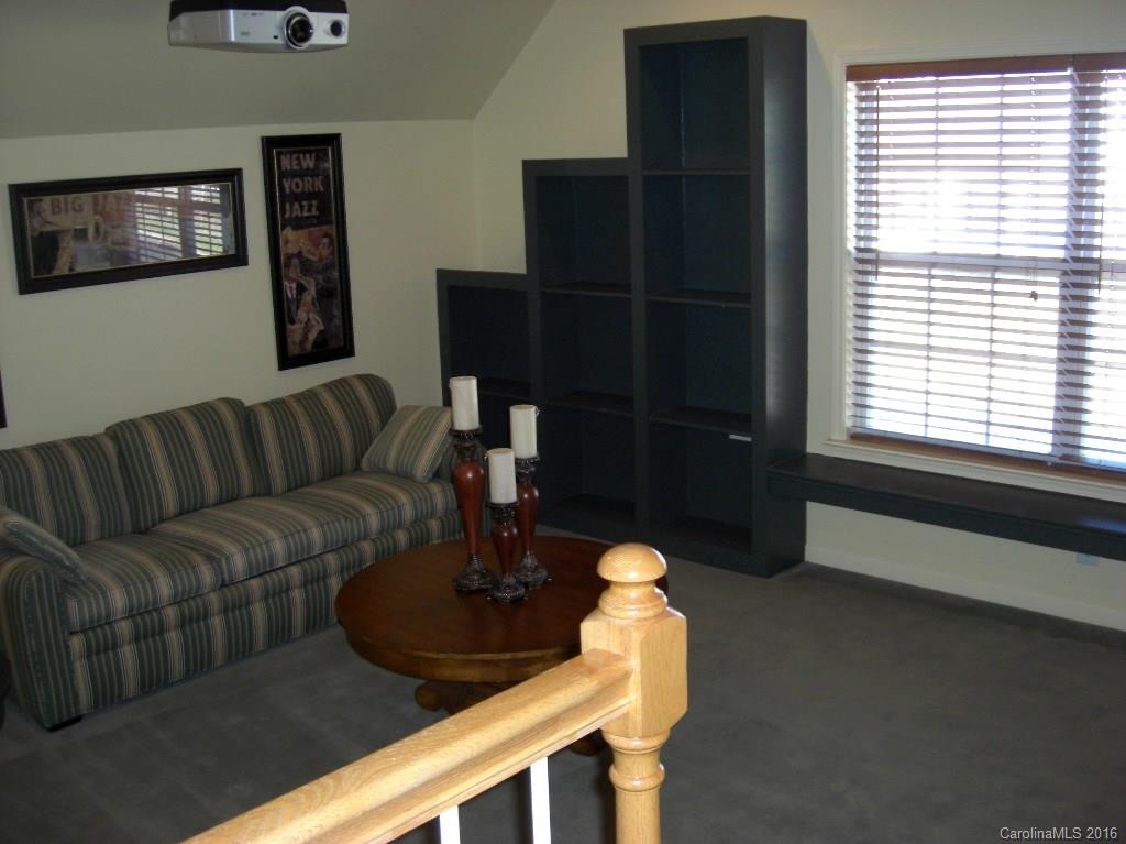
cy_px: 422
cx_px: 563
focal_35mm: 38
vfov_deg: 37.7
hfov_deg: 49.0
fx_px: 1235
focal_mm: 7.9
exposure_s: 1/60
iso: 200
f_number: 2.8
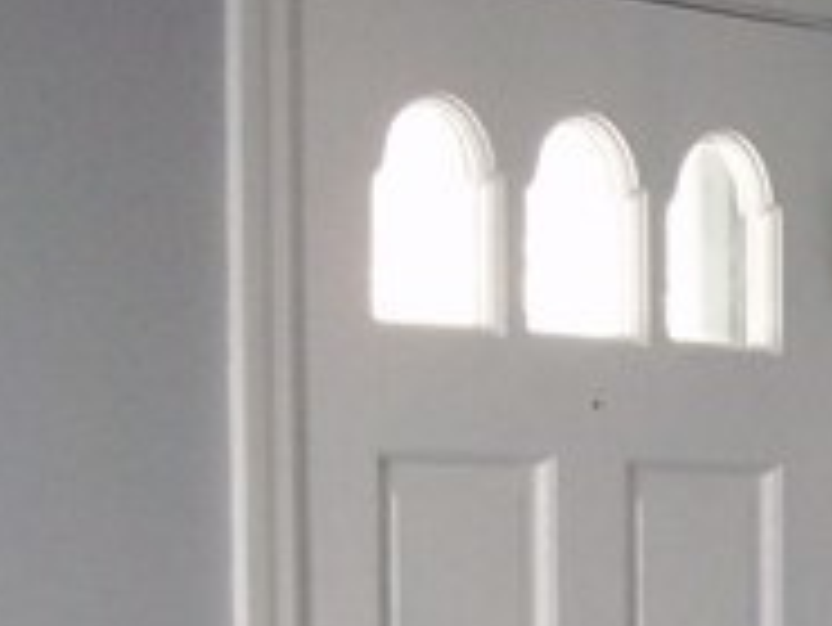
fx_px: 4786
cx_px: 1048
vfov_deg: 7.4
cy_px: 842
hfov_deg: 9.8
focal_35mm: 199
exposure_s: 1/30
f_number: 3.1
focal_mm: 6.5
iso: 160
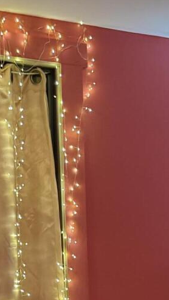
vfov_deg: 17.5
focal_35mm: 106
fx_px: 843
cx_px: 289
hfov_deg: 10.8
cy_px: 484
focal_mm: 6.76
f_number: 1.78
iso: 250
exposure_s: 1/60
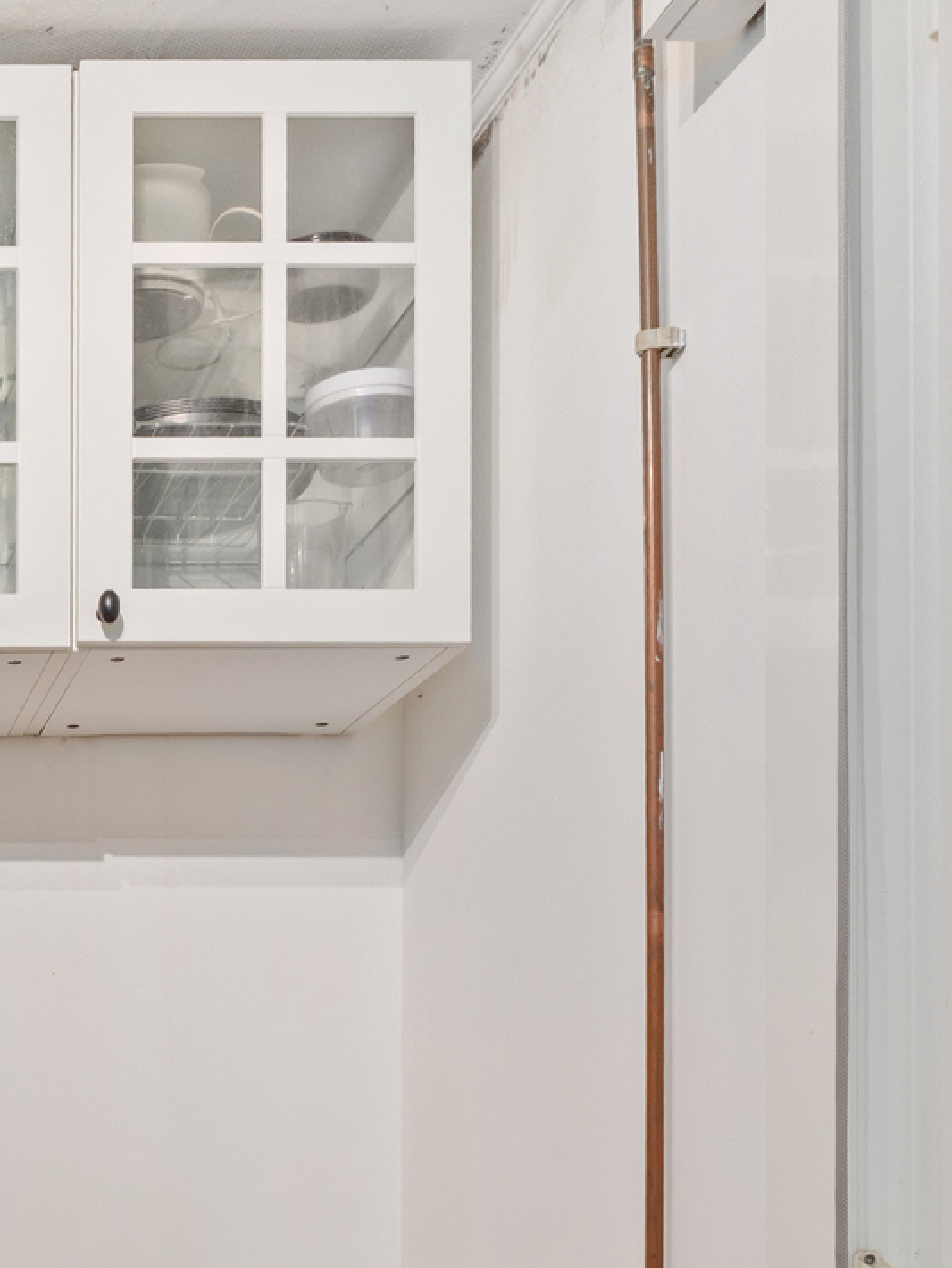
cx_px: -296
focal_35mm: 52
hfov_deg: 24.4
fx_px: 1906
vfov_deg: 34.2
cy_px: 1202
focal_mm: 16
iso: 200
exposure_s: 1.6
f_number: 11
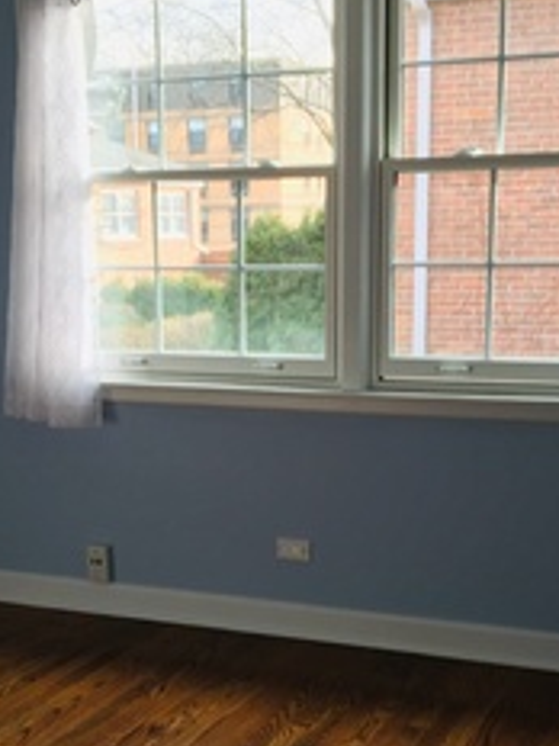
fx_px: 1292
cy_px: 521
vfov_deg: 31.8
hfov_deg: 24.4
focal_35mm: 60
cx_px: 235
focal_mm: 4.15
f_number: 2.2
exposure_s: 1/60
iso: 25
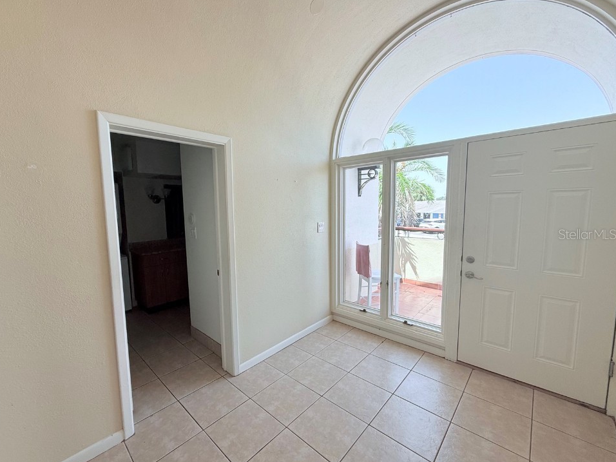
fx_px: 267
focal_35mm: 15
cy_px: 234
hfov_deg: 98.1
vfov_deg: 81.7
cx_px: 289
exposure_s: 1/312
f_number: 2.2
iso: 64
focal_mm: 2.22
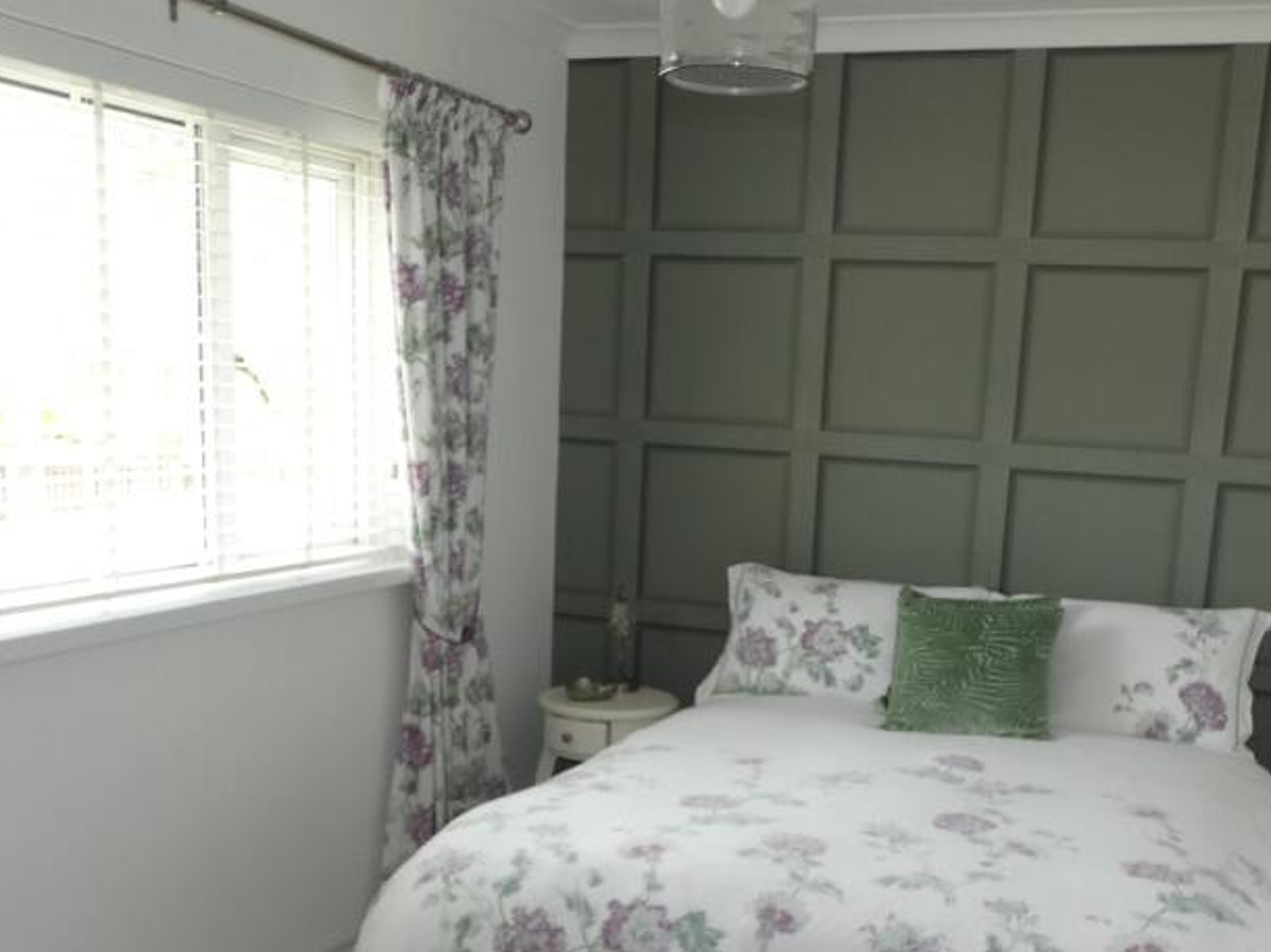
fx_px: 1542
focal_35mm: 42
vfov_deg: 33.5
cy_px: 731
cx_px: 702
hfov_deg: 44.7
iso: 100
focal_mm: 4.4
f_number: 3
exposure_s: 1/60
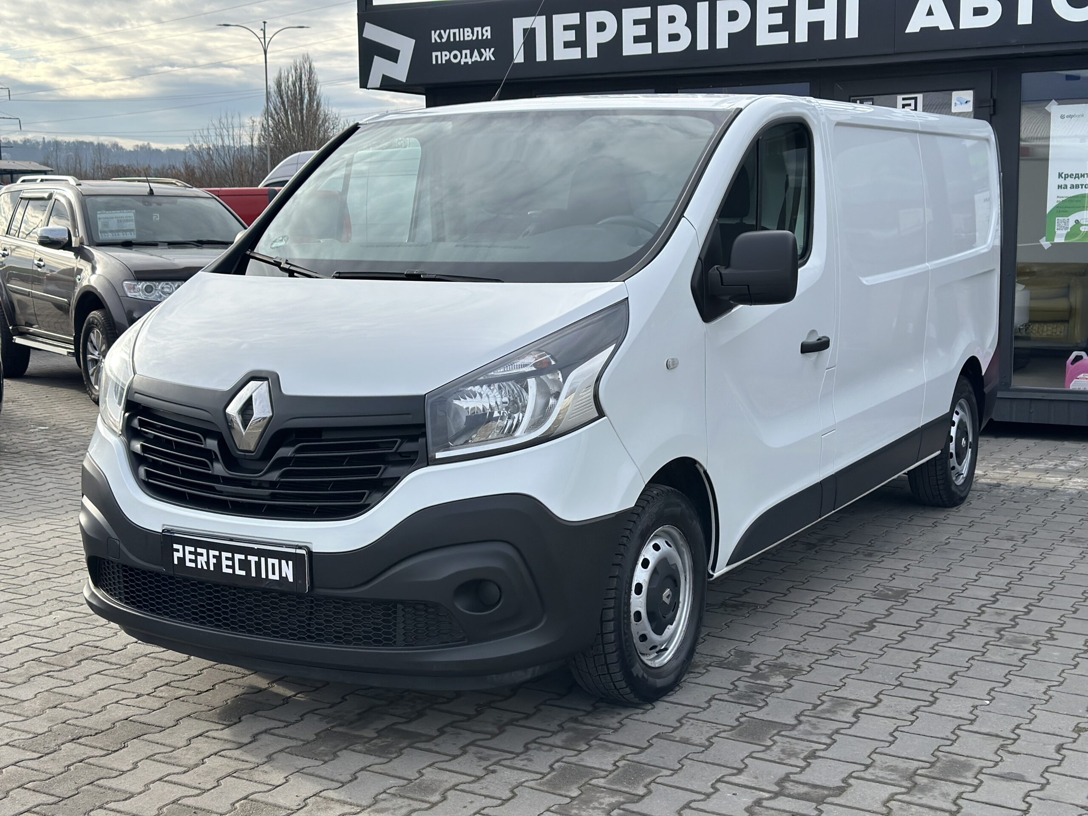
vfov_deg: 30.3
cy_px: 408
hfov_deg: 39.7
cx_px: 544
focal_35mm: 48
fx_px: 1509
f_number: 1.78
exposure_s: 1/2976
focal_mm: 6.86
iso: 100
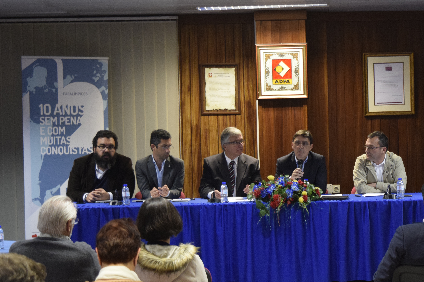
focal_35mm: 110
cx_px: 318
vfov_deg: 12.4
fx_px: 1295
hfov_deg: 18.5
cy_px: 166
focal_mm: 46
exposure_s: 1/30
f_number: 5
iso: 1600
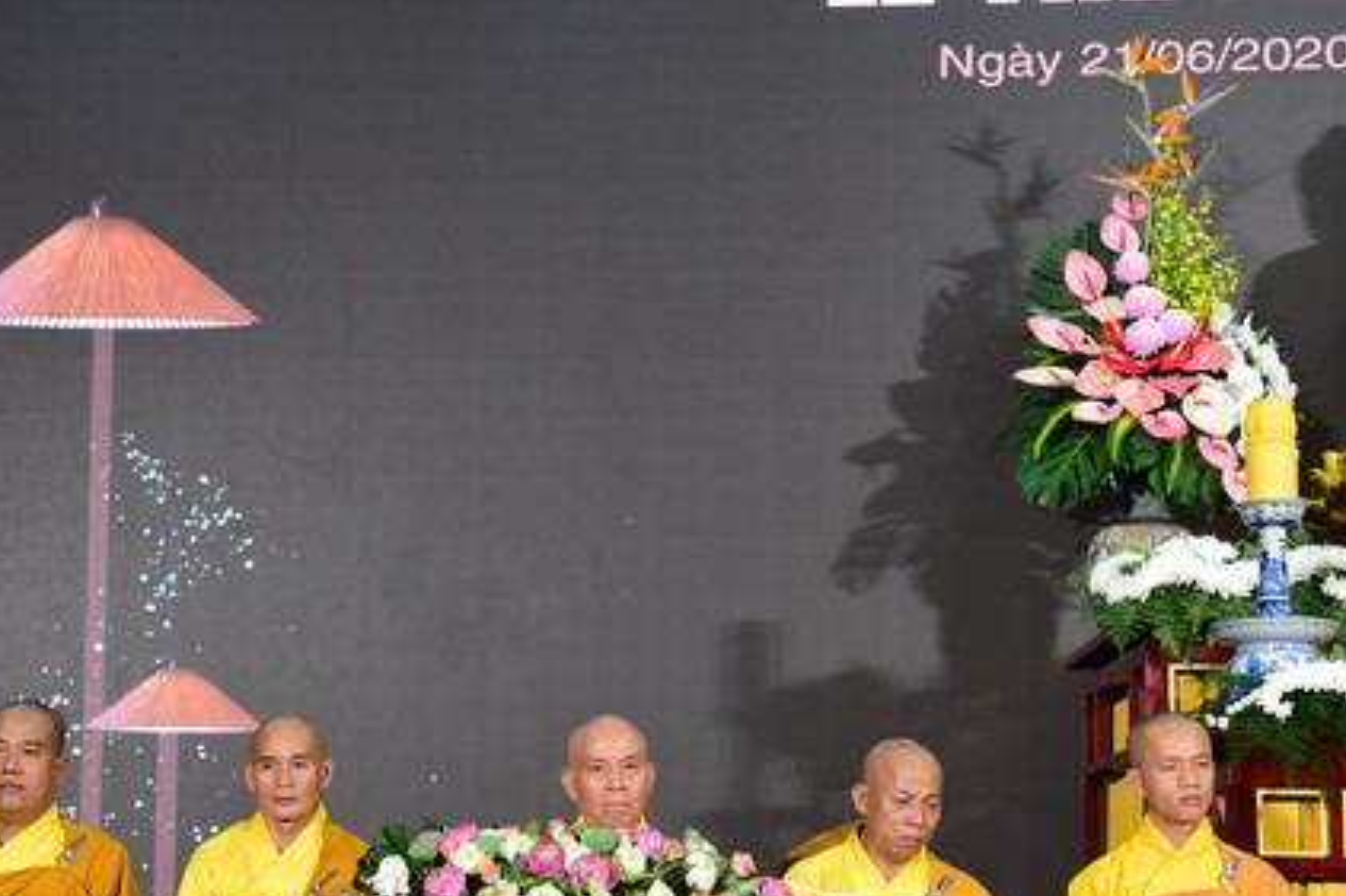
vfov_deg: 18.3
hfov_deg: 27.3
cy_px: 689
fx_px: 2766
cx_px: 501
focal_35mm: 74
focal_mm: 48
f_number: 4.5
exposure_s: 1/80
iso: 640
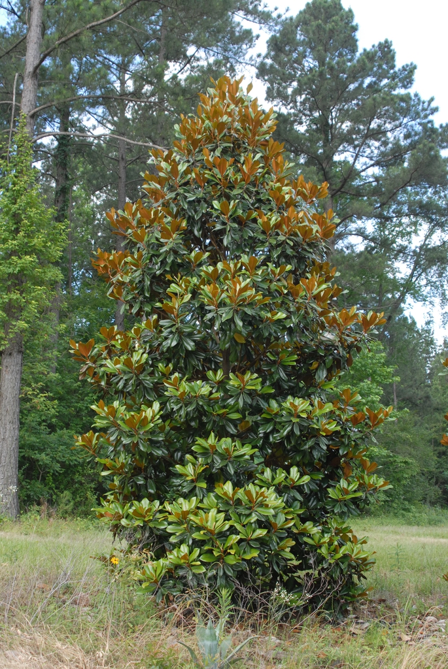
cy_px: 334
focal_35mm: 45
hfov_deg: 29.9
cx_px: 224
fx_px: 838
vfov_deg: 43.6
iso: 400
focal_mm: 30
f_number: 6.3
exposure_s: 1/160
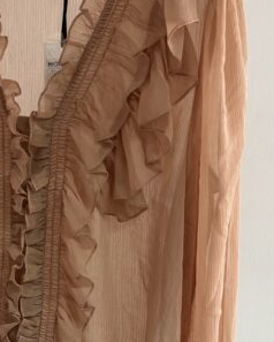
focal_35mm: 57
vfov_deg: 32.9
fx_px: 577
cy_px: 207
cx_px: 31
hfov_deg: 25.9
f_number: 1.6
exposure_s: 1/50
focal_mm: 5.96
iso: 200
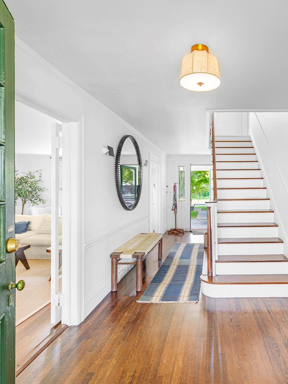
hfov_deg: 60.4
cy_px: 190
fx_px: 233
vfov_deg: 79.0
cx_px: 211
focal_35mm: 21
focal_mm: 14
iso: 250
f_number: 9
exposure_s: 1/2
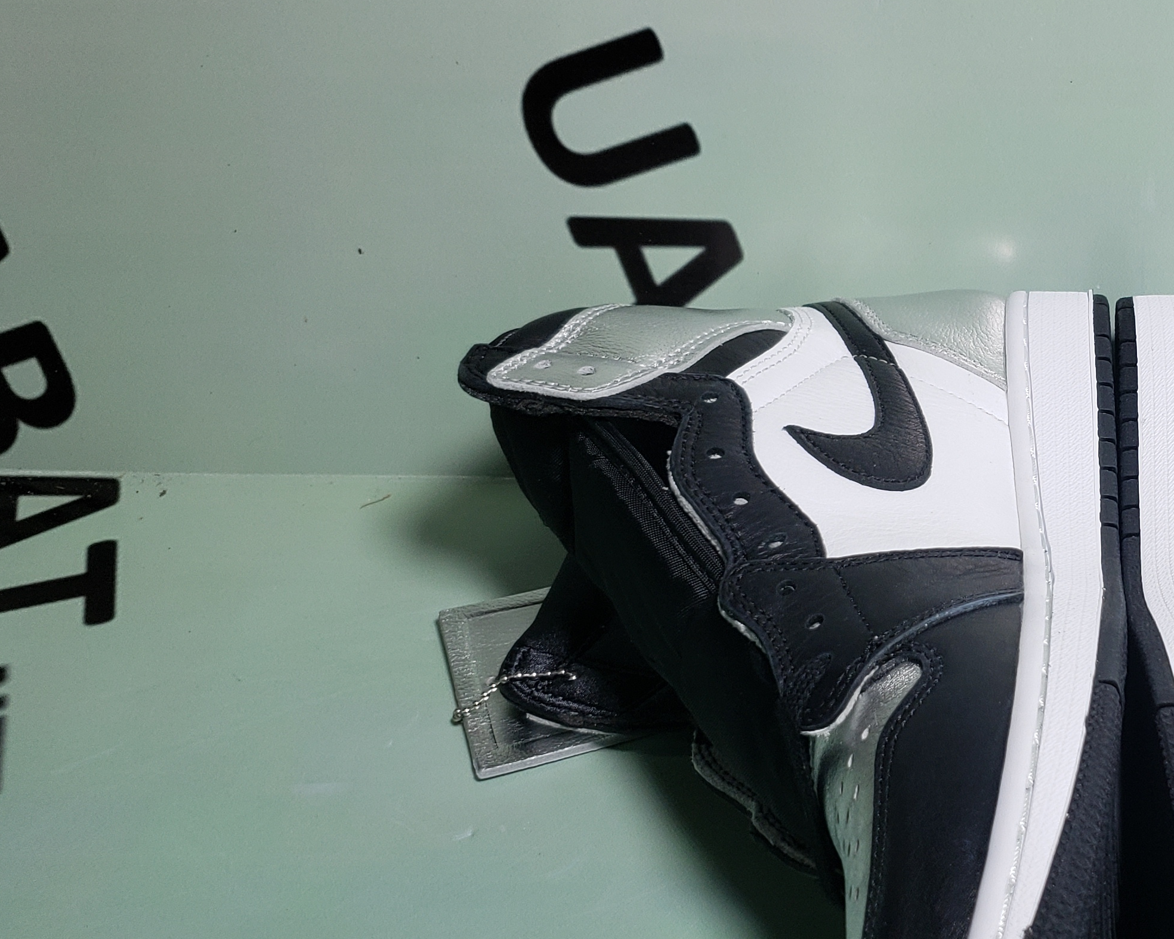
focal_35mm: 52
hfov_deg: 33.2
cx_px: 1157
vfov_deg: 29.1
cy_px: 495
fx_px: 1807
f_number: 1.5
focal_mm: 4.3
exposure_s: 1/386
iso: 50
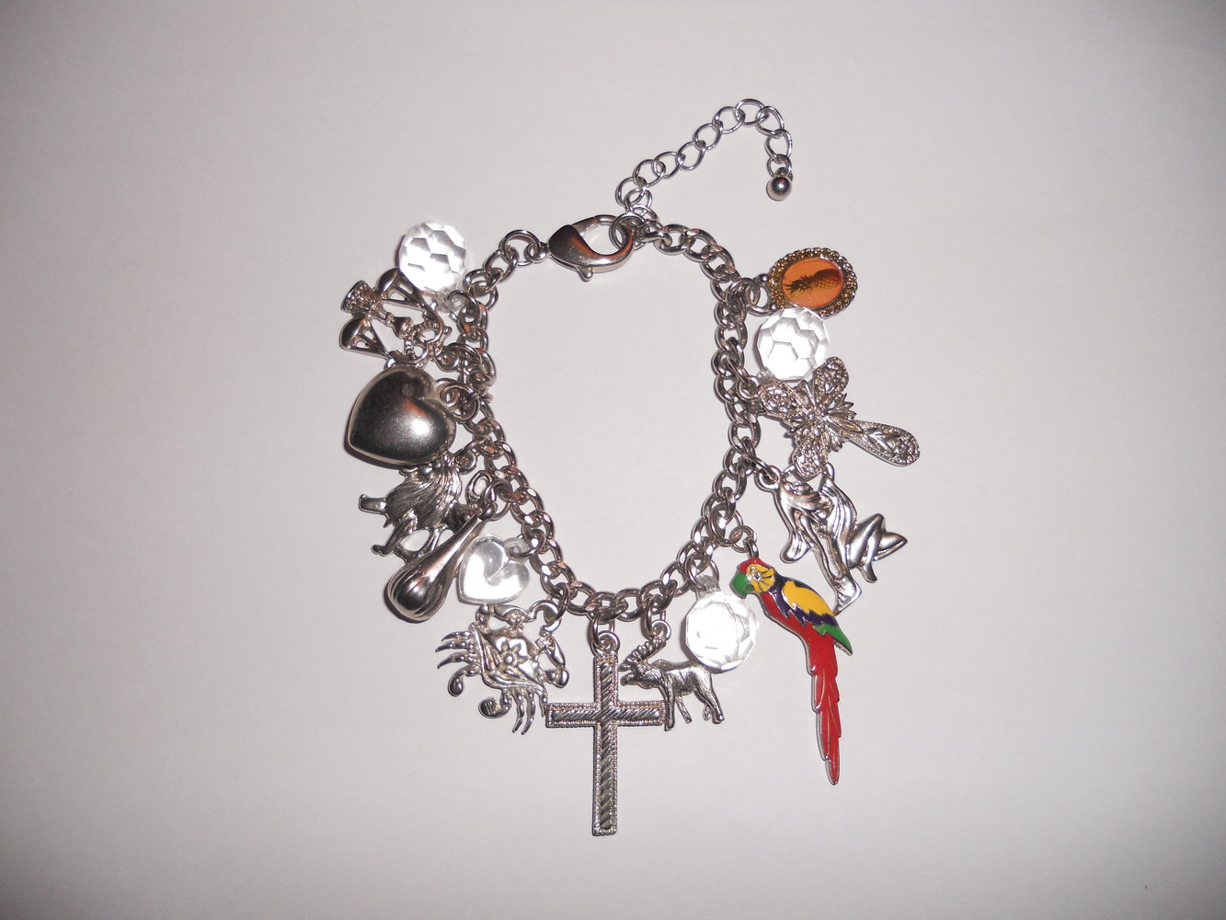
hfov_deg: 65.3
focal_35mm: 27
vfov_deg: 51.4
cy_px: 460
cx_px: 613
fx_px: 956
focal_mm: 4.9
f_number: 8
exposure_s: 1/25
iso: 100
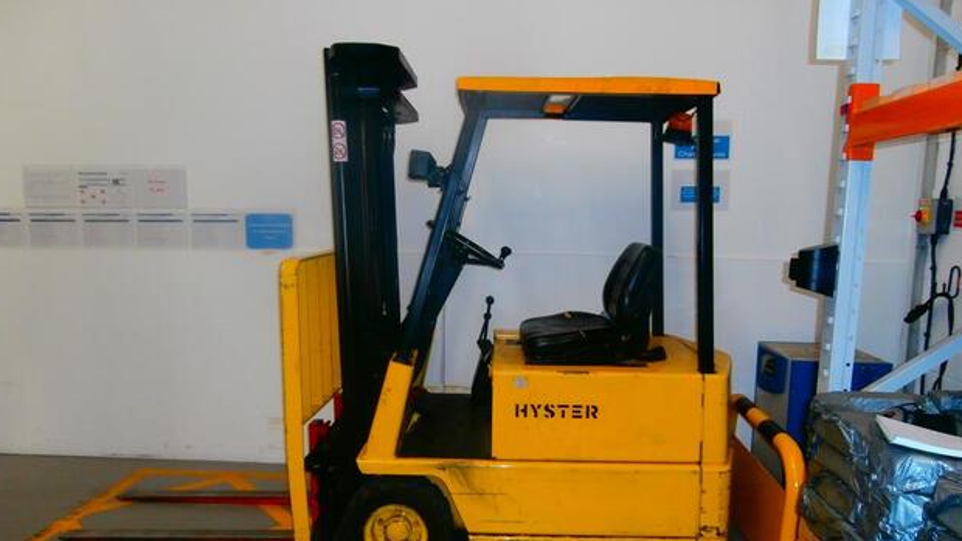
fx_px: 689
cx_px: 479
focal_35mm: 27
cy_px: 295
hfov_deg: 69.9
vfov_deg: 42.9
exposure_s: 1/30
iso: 200
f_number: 3
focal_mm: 4.2
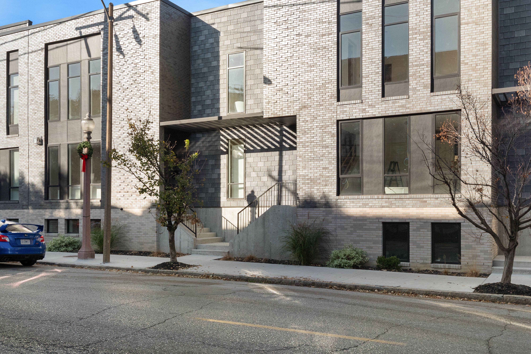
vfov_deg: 36.9
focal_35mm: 36
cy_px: 177
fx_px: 531
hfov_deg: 53.1
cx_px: 266
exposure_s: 1/200
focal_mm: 18
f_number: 8
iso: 400
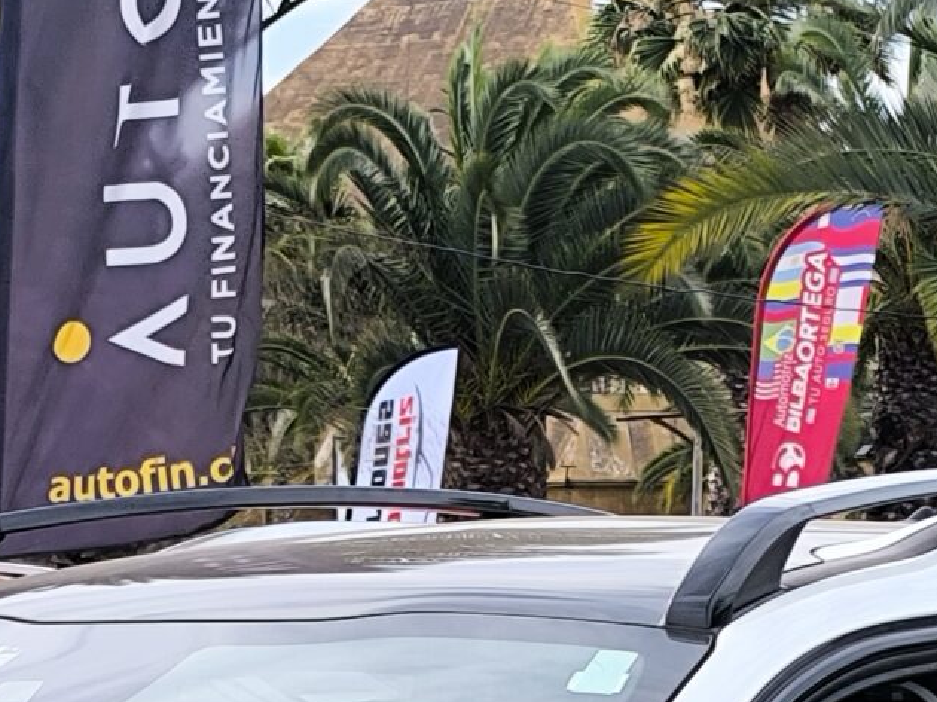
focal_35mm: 187
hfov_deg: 10.5
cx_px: 150
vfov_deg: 7.7
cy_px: 1292
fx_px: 5060
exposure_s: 1/800
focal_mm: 6.14
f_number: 1.65
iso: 50
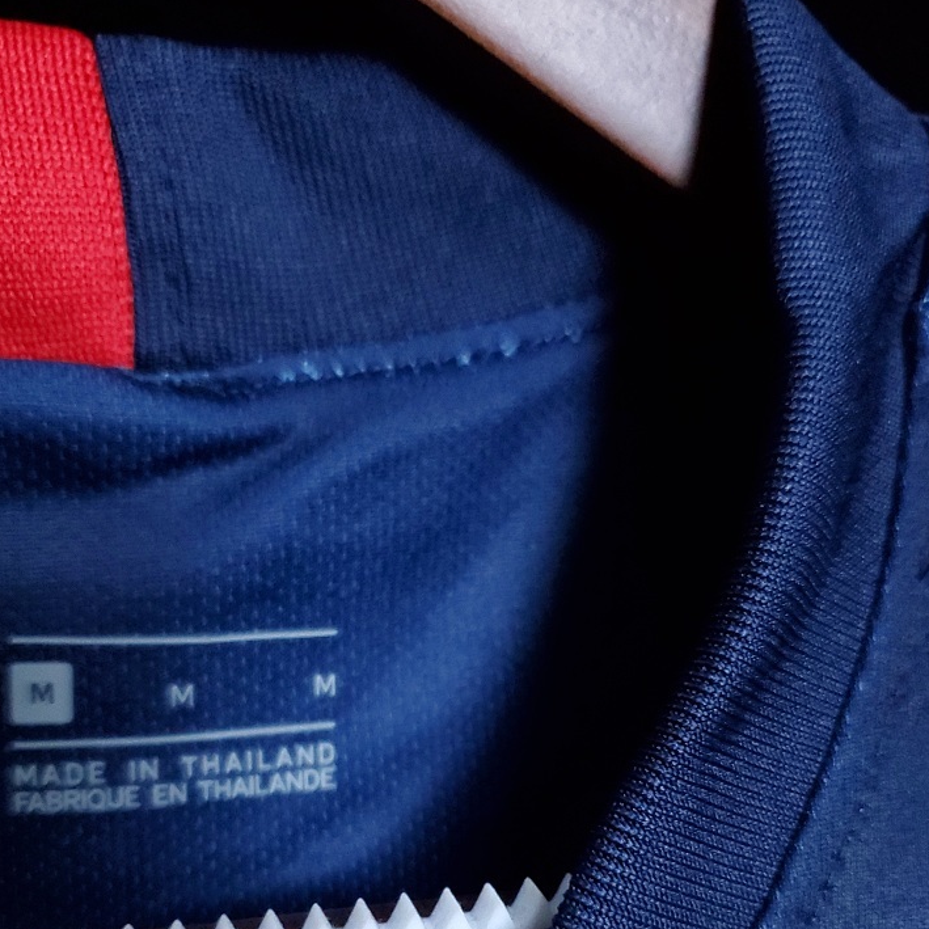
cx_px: 486
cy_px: 692
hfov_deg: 47.2
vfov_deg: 45.6
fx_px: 1063
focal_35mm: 35
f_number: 1.5
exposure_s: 1/60
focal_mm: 4.3
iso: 500
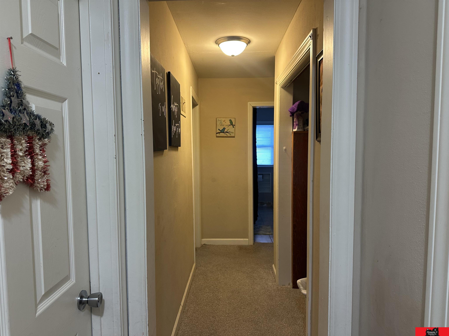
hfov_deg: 71.6
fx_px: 311
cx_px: 224
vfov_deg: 56.8
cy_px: 168
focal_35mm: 24
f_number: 1.78
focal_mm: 6.86
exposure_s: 1/60
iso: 200
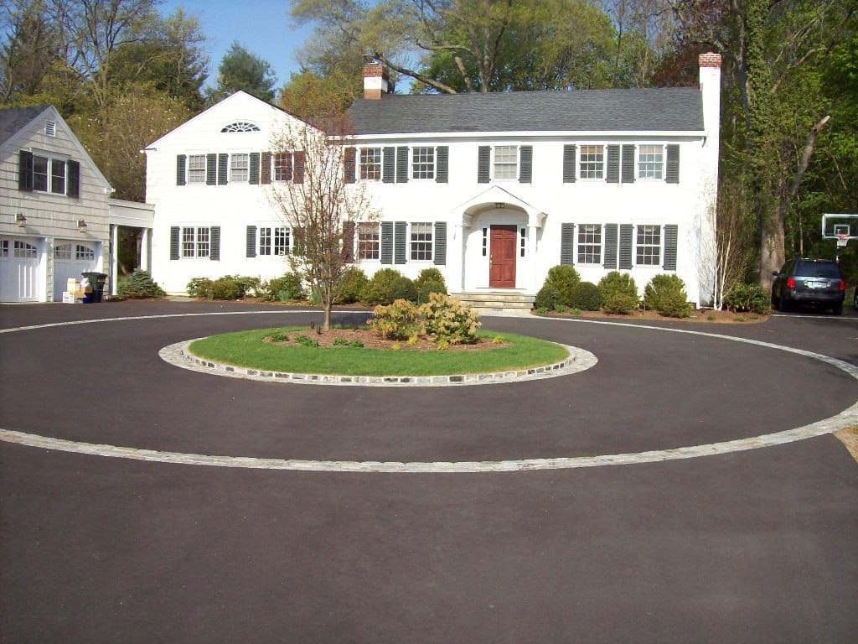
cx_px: 429
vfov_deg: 39.7
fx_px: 892
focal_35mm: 36
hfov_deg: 51.4
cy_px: 322
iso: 80
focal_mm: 6
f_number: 4.8
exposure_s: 1/485
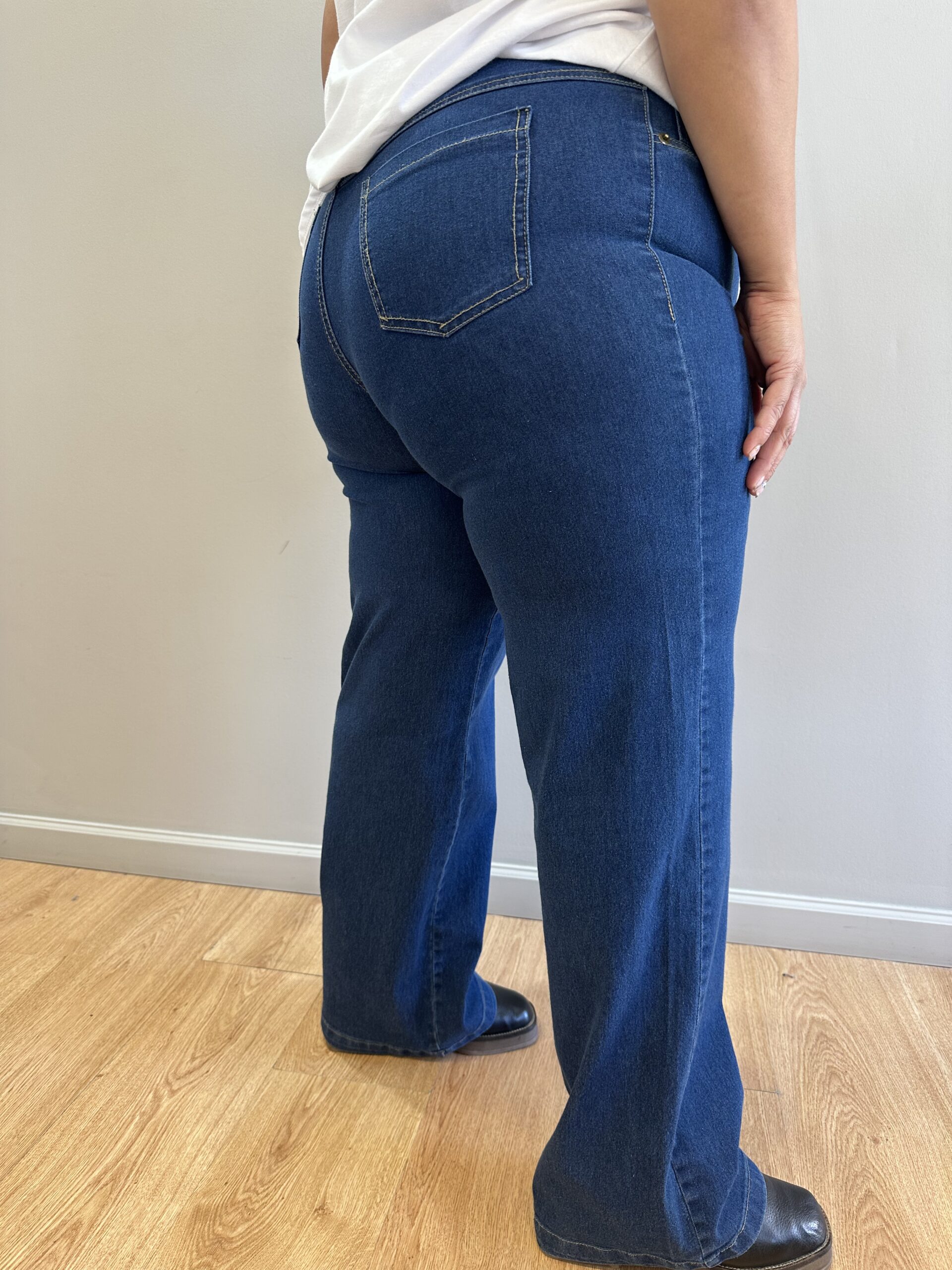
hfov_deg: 56.8
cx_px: 476
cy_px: 635
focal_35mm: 24
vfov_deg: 71.6
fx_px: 880
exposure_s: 1/100
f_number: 1.78
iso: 100
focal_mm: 6.86
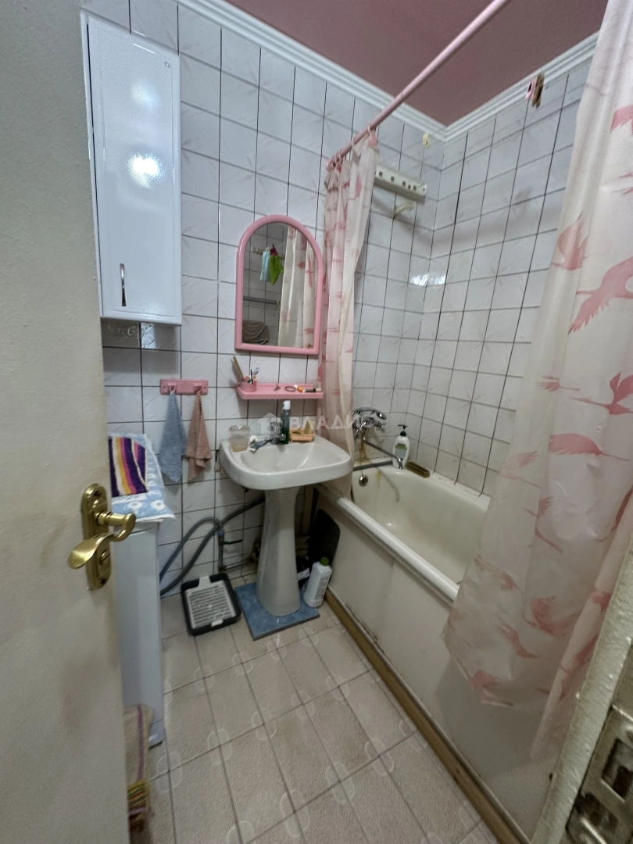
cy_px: 422
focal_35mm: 14
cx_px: 316
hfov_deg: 85.7
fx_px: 341
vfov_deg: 102.1
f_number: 2.2
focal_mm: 2.22
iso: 250
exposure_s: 1/50
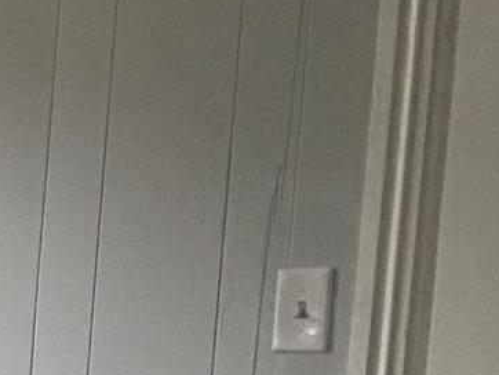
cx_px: -908
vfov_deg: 9.7
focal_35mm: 147
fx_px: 2120
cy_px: 633
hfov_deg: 10.4
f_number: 1.8
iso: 125
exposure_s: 1/65
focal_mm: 4.25
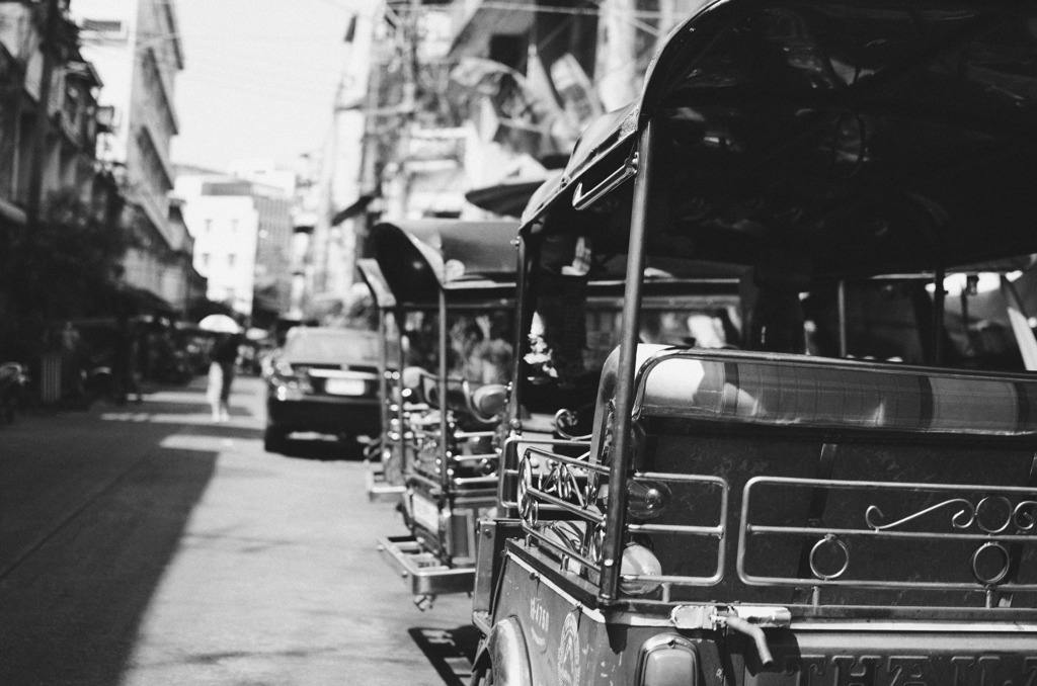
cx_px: 518
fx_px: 1509
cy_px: 343
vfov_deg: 25.6
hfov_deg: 37.9
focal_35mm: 52
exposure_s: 1/1250
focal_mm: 35
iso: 100
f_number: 2.2
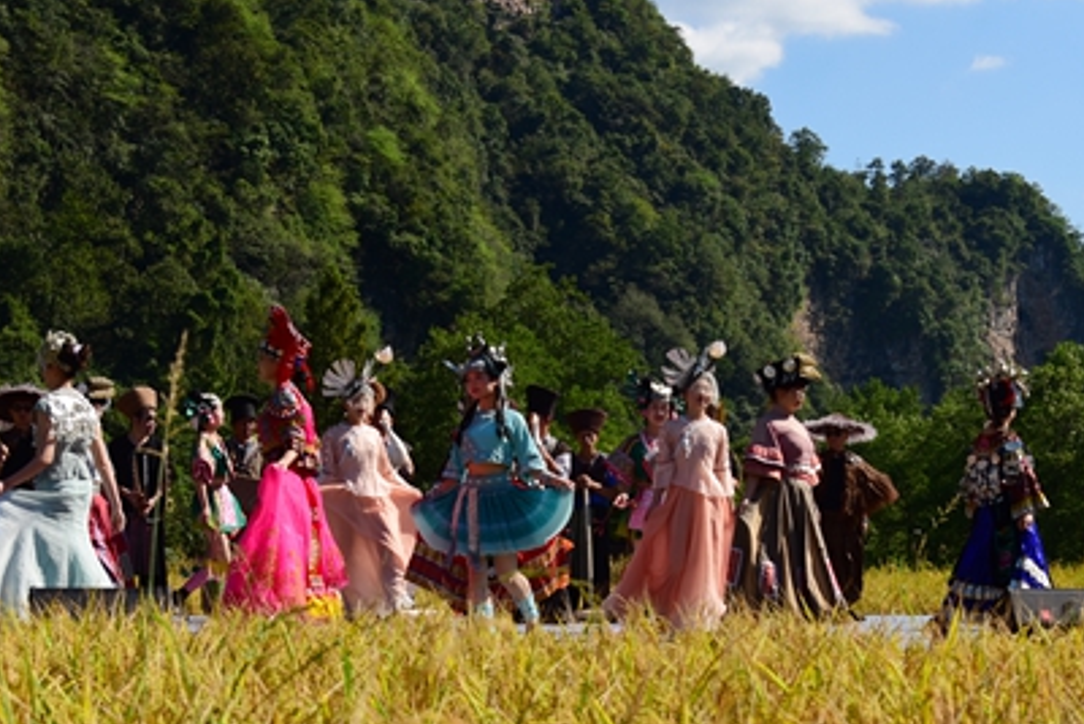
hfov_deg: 25.3
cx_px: 621
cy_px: 418
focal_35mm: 80
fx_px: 2410
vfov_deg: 17.1
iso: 100
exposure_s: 1/500
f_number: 5.6
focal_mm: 40
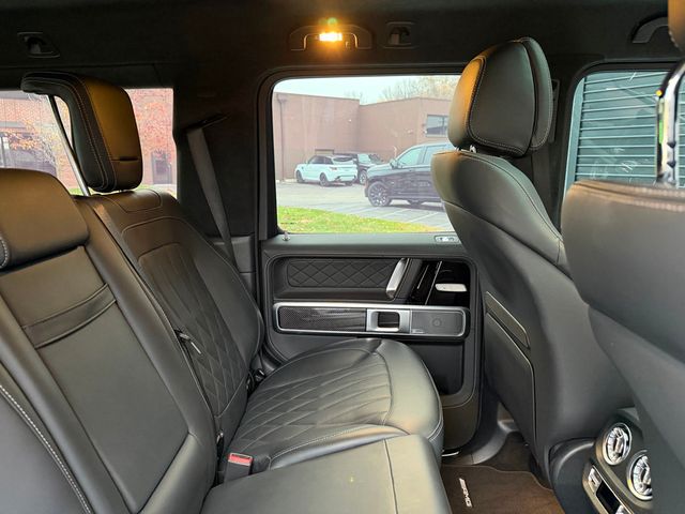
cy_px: 257
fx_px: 475
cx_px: 342
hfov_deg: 71.6
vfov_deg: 56.8
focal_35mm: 24
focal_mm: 6.76
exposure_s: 1/56
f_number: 1.78
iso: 800
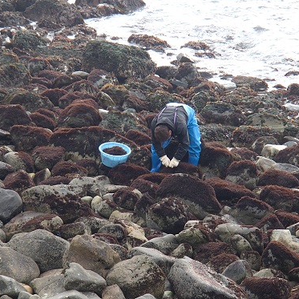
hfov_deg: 10.5
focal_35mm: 166
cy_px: 150
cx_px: 133
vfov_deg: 10.5
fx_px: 1622
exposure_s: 1/160
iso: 200
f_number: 5.9
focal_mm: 25
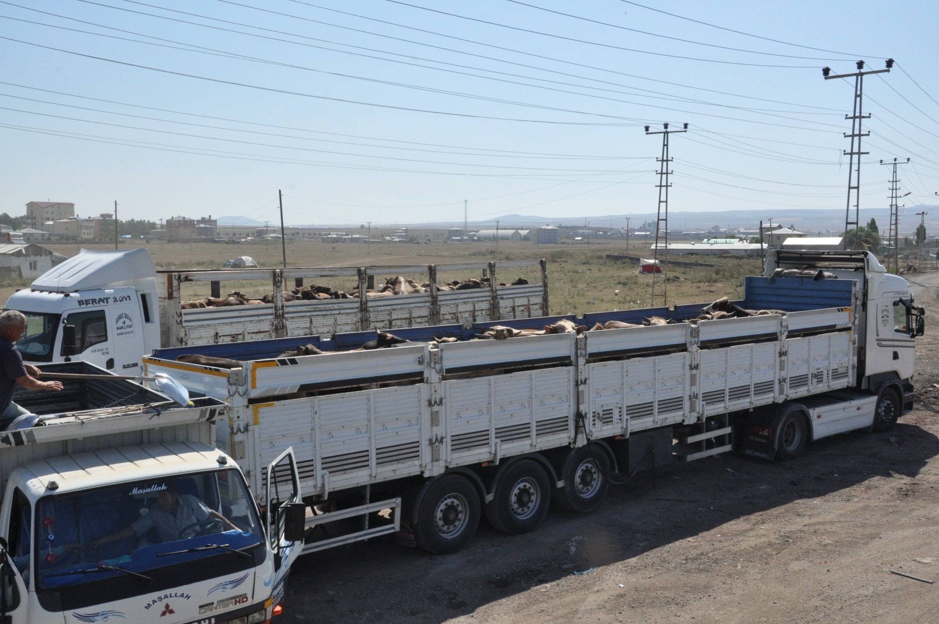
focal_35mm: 36
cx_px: 470
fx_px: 938
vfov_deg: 36.8
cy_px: 312
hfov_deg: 53.2
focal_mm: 24
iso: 800
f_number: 14
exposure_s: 1/800
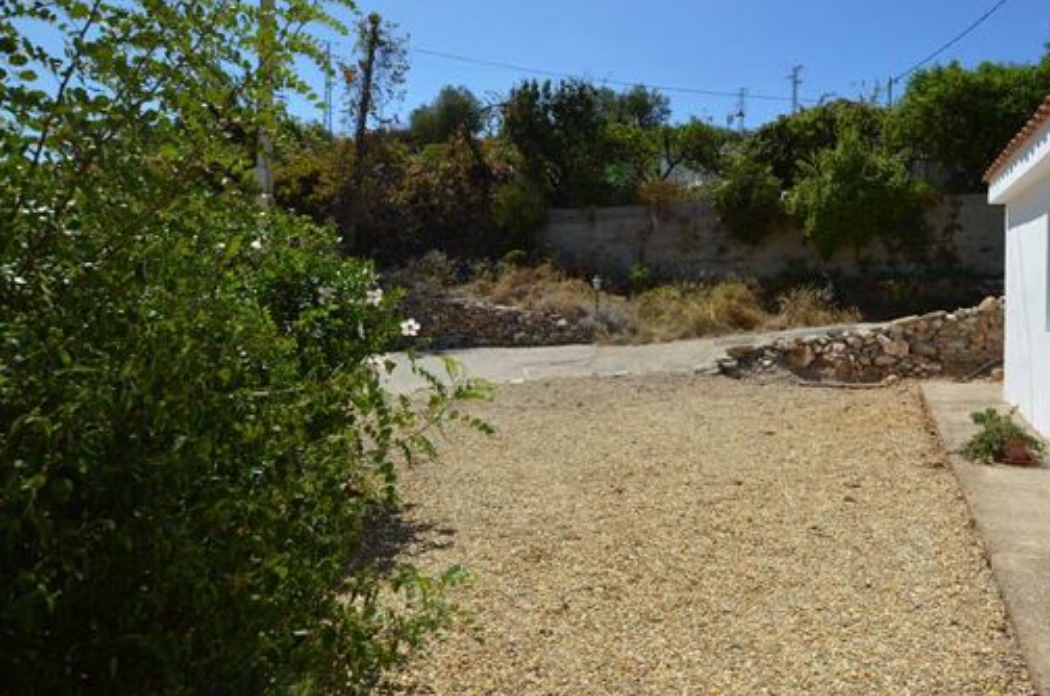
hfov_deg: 79.2
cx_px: 680
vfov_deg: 59.1
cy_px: 308
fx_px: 611
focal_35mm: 21
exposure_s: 1/320
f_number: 9
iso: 100
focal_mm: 10
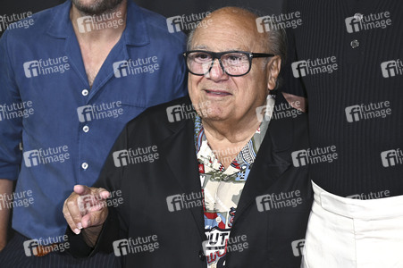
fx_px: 1096
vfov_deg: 13.9
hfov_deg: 20.8
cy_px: 134
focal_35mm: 98
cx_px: 202
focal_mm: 98
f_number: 5.6
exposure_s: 1/200
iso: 1250
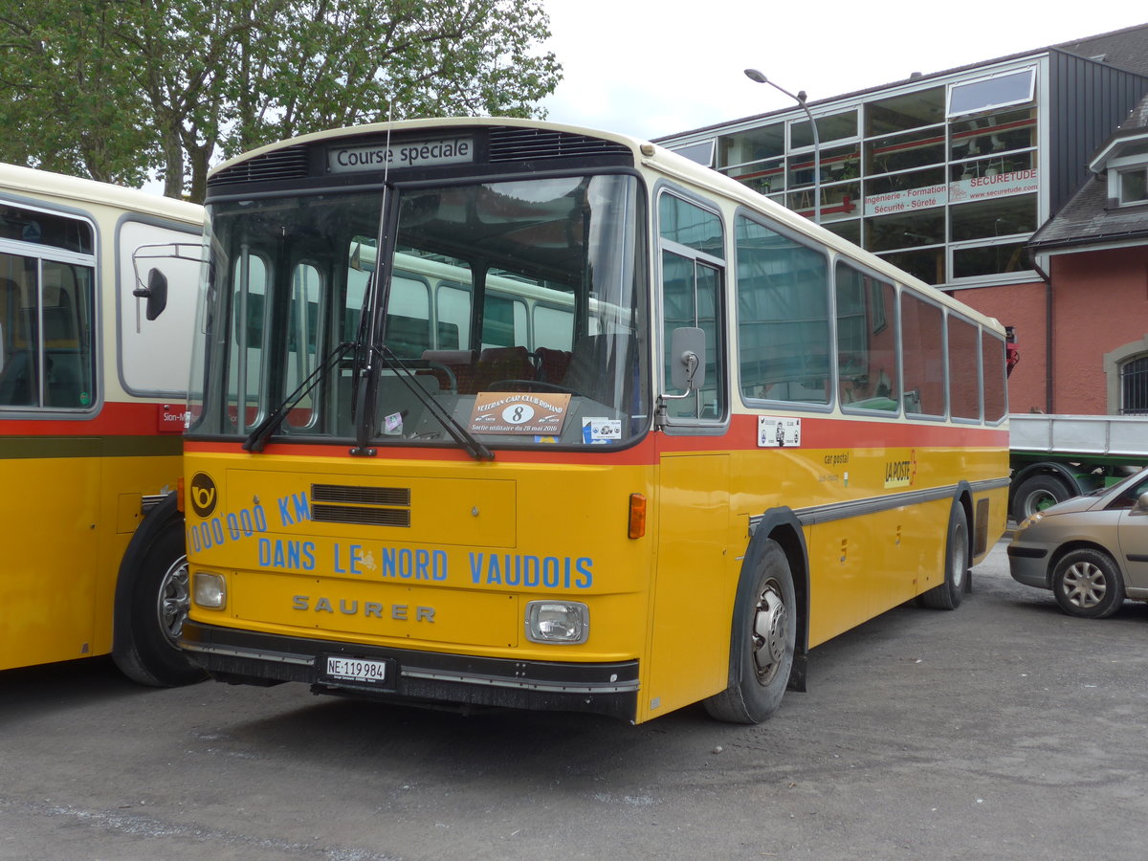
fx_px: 1360
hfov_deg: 45.8
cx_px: 574
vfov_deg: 35.1
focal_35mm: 41
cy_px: 430
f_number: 2.8
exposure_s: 1/400
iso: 80
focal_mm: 8.4
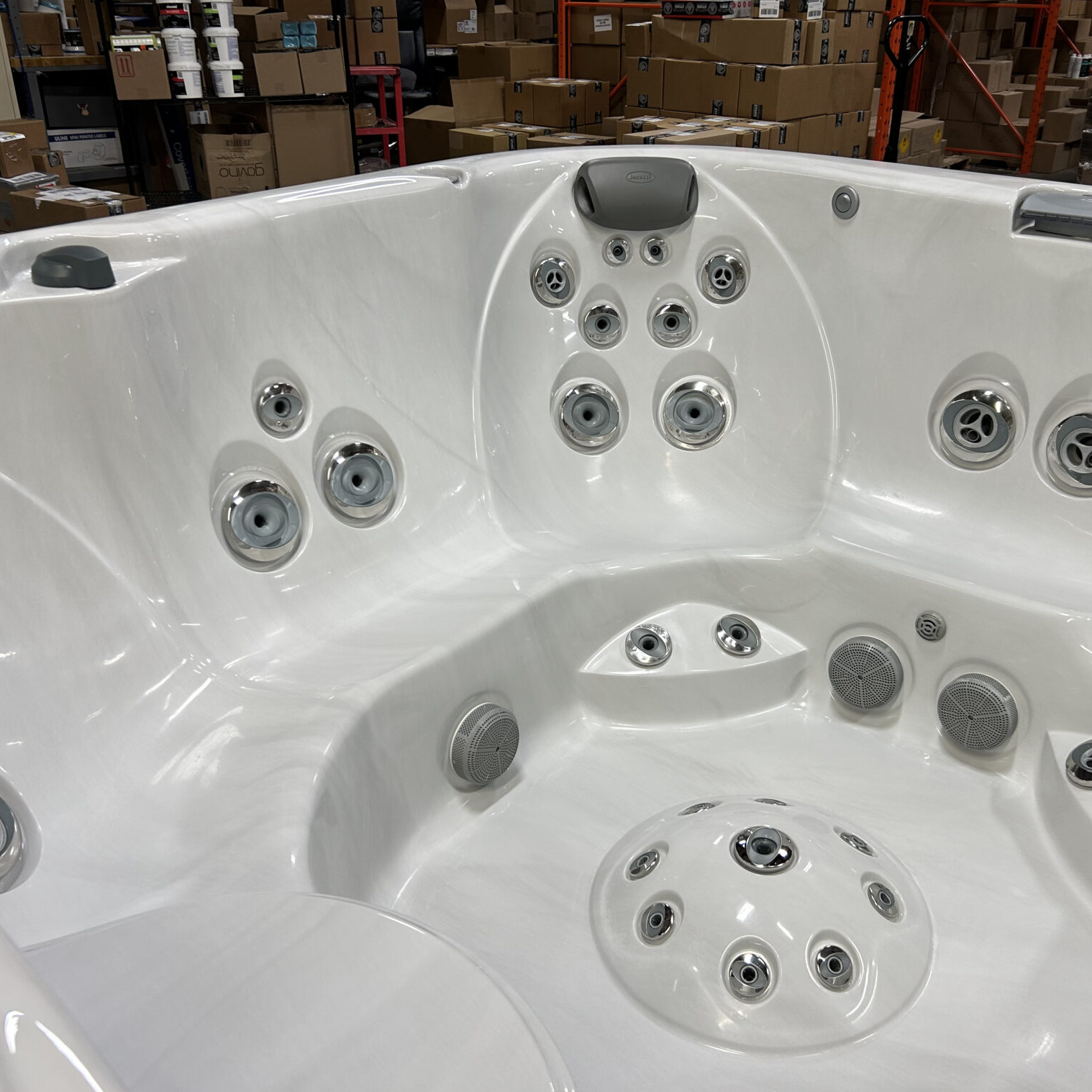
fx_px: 1106
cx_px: 614
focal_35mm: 31
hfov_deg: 52.4
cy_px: 542
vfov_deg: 52.5
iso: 80
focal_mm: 5.7
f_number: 1.5
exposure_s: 1/60
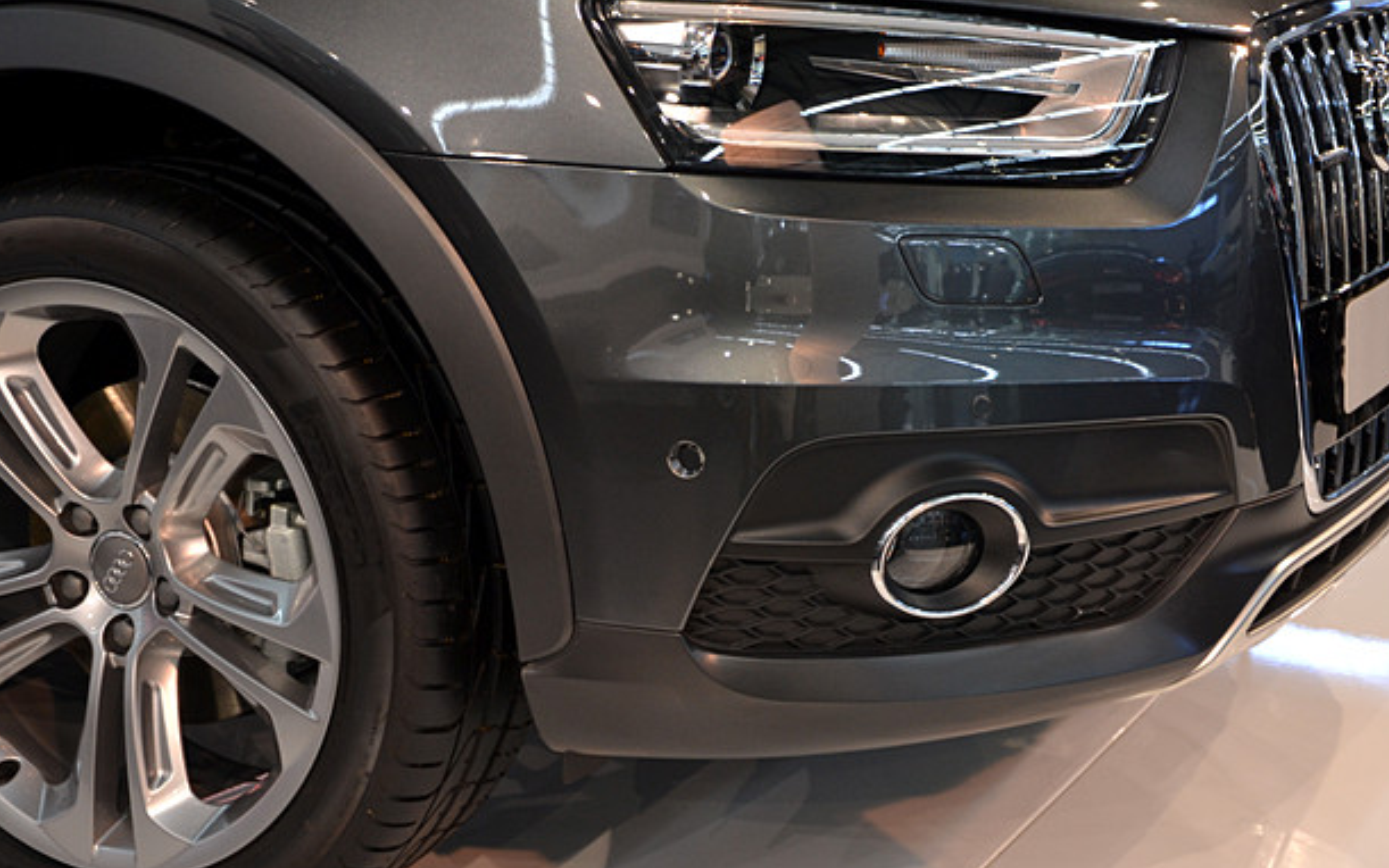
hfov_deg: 30.2
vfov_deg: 19.1
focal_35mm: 68
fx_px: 2574
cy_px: 351
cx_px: 618
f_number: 4.2
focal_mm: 34
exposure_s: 1/40
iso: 400
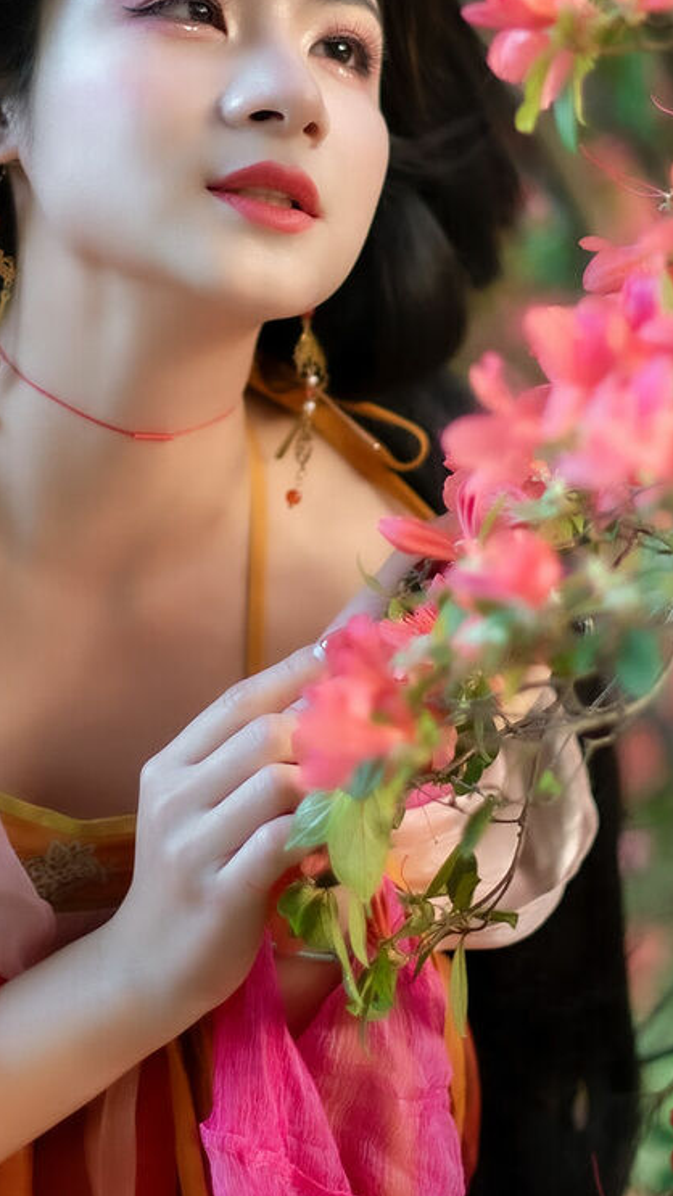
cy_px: 203
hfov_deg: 10.9
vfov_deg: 19.1
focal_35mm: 111
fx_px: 3521
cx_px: 208
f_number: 1.4
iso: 1000
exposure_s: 1/320
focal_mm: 50
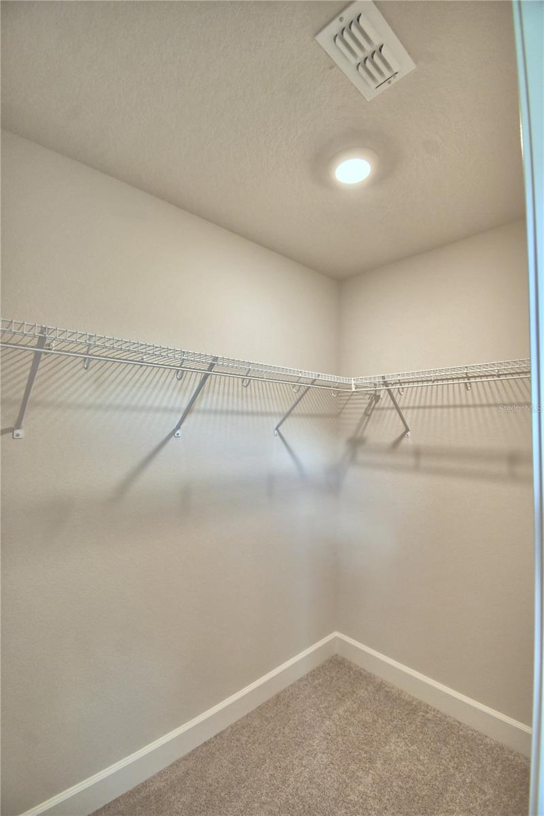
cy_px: 408
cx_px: 272
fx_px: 340
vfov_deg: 100.4
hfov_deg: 77.3
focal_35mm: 15
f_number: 4.5
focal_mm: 10
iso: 400
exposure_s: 1/50
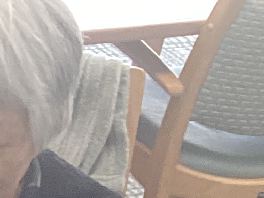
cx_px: -378
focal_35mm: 198
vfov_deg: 6.7
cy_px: 608
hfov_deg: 9.0
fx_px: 1510
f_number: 2.4
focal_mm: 3.3
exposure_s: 1/60
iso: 100
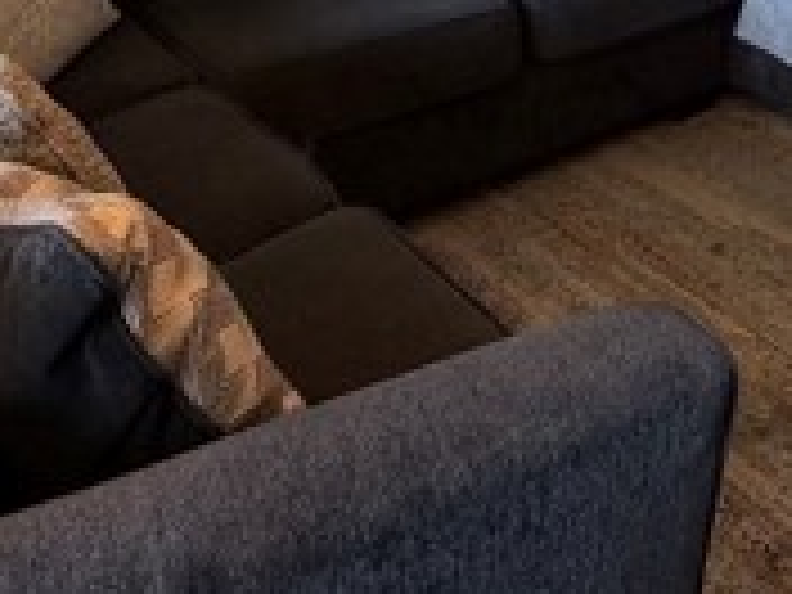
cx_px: 846
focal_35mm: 51
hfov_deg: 33.3
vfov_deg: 22.7
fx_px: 1167
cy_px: -324
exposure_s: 1/60
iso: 200
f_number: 2.2
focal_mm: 2.22
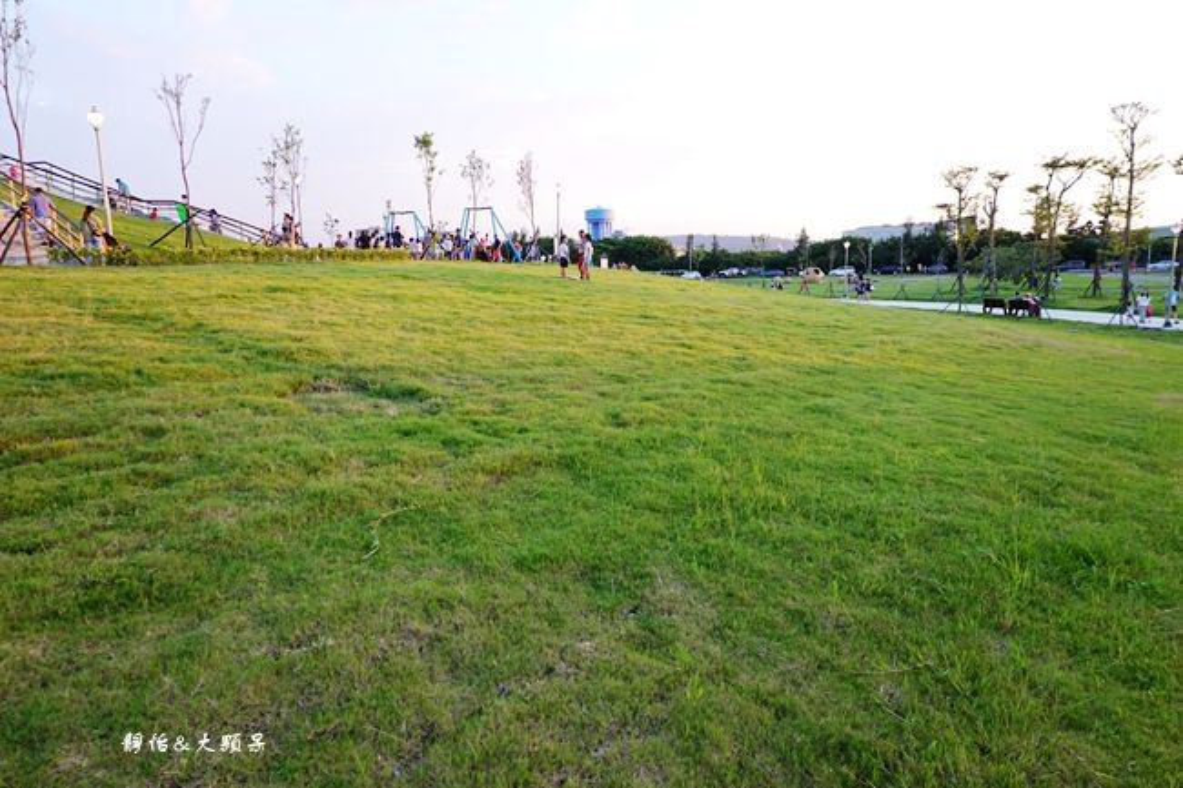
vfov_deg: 53.1
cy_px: 394
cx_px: 592
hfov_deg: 73.8
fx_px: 788
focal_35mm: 24
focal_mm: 9
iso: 125
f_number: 2.8
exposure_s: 1/60
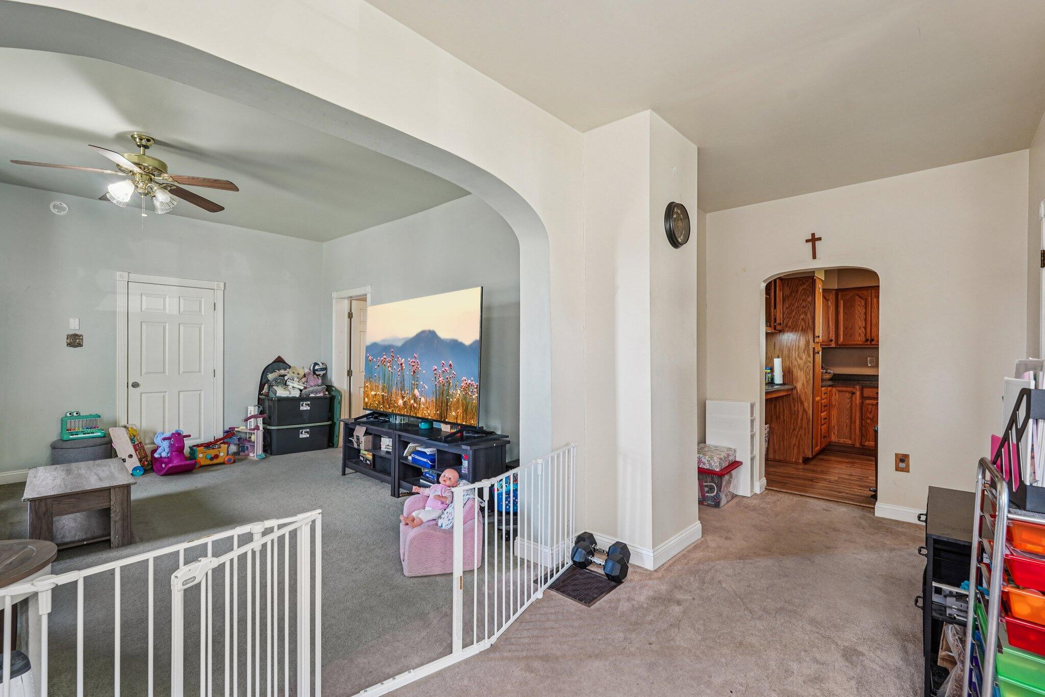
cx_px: 522
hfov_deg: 96.7
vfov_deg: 73.7
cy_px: 348
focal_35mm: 16
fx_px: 464
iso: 400
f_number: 8
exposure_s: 1/10
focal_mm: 16
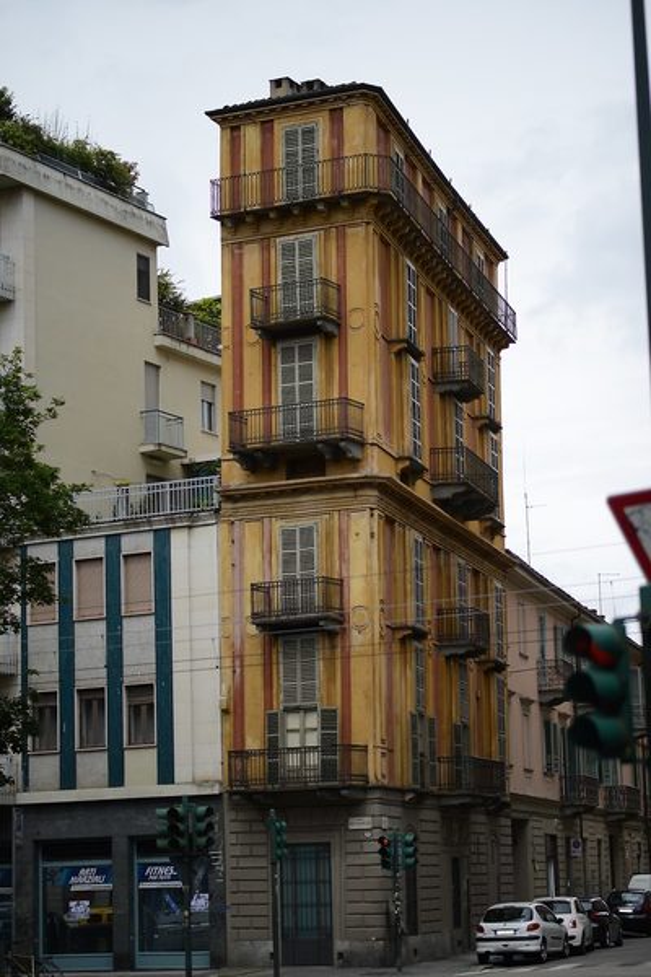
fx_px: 2305
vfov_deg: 23.9
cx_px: 326
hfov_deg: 16.1
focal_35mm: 85
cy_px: 488
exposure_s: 1/5000
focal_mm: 85
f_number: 1.8
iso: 100
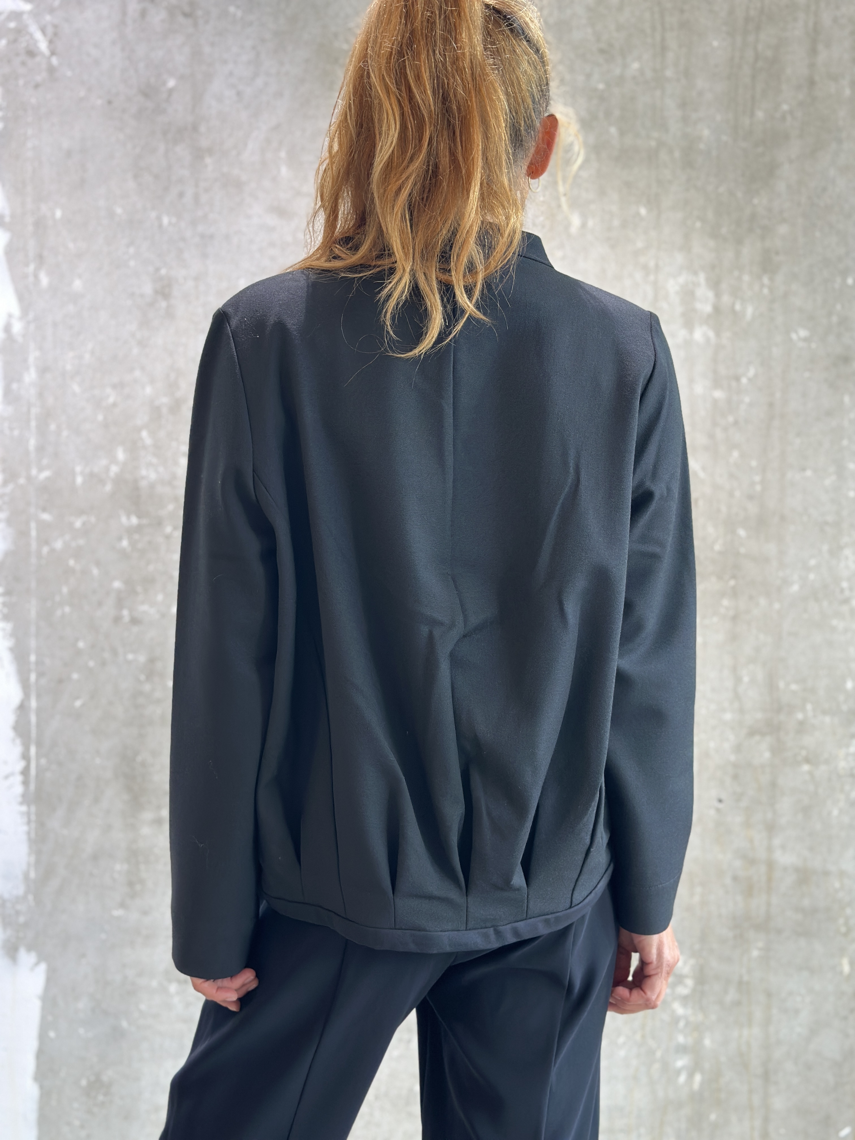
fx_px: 1581
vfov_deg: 39.7
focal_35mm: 48
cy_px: 570
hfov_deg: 30.3
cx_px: 428
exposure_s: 1/50
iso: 160
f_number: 1.78
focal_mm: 6.86
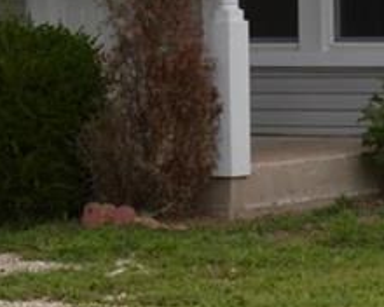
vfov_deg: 6.2
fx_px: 2784
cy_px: -210
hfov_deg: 7.9
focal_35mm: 245
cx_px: 358
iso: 100
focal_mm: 24
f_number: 6.3
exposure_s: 1/200
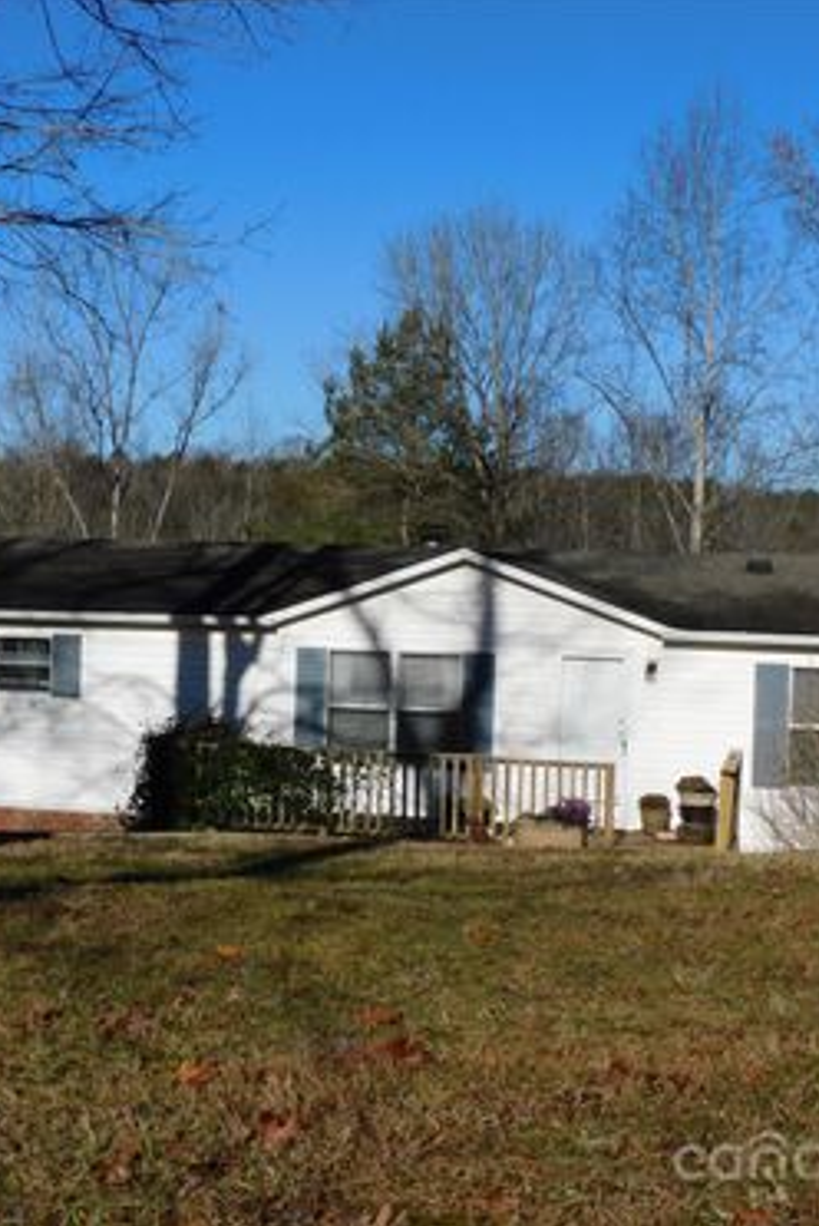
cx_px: 304
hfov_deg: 24.2
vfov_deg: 35.6
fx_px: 1907
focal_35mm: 56
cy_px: 613
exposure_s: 1/1250
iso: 125
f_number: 5.3
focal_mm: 7.2
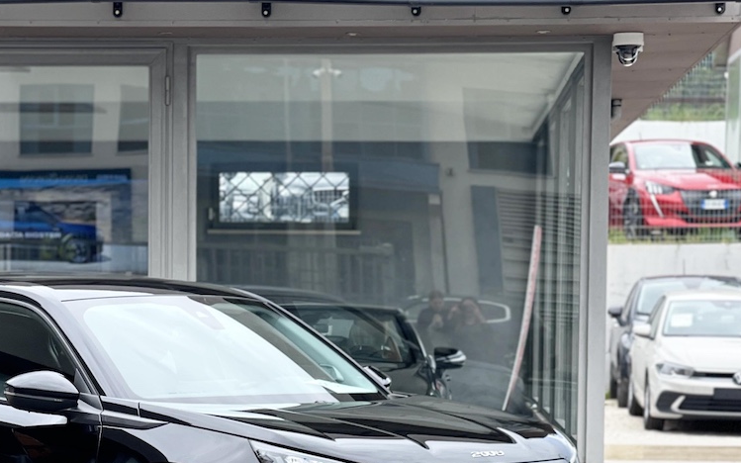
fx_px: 2282
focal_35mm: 113
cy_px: 457
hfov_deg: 18.3
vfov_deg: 11.5
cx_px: 151
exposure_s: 1/240
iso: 25
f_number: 2.2
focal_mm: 7.5
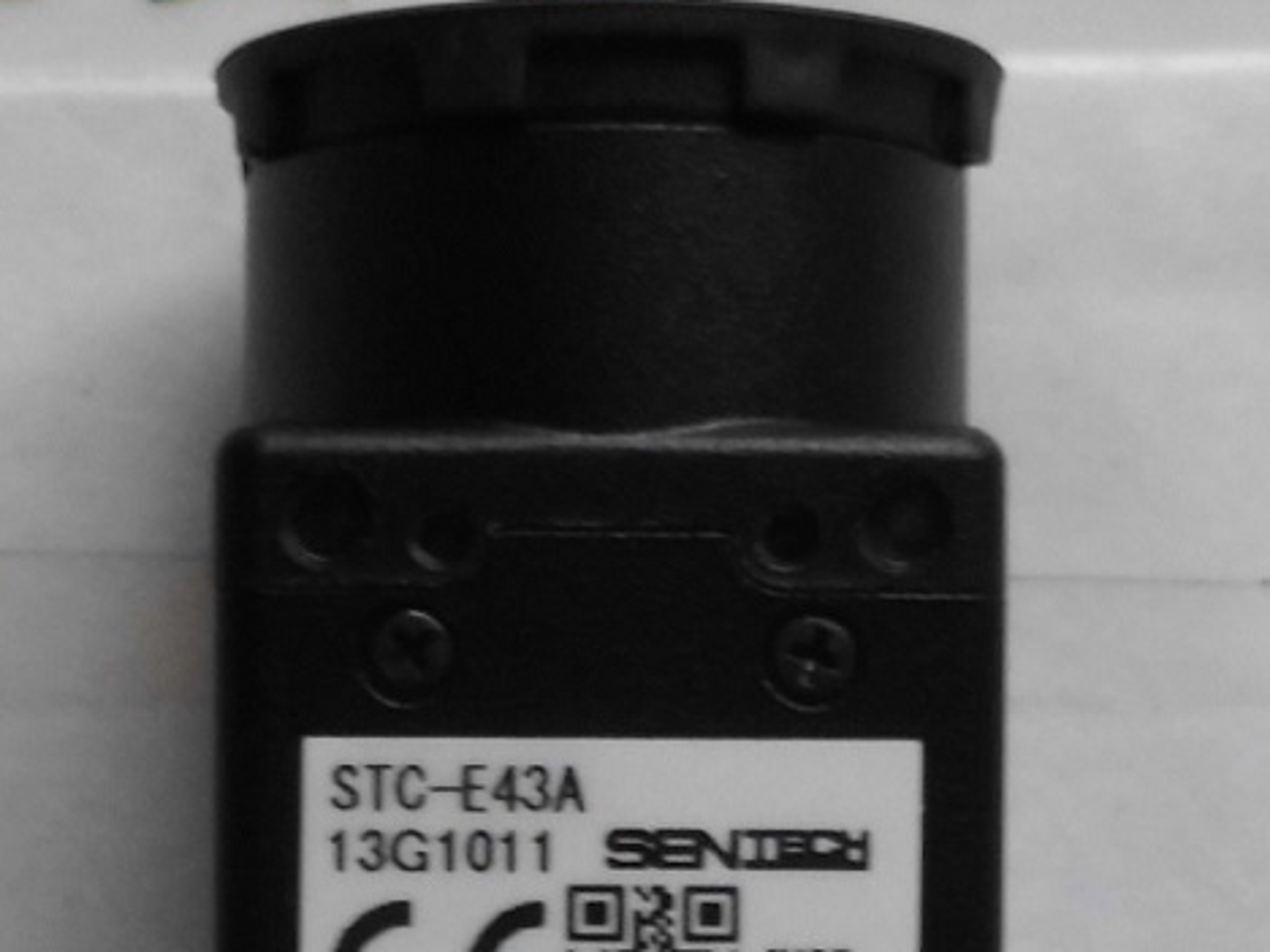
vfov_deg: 13.2
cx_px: 516
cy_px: 881
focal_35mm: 111
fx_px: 4072
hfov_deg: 17.7
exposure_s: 1/60
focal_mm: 4.6
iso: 100
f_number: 3.2
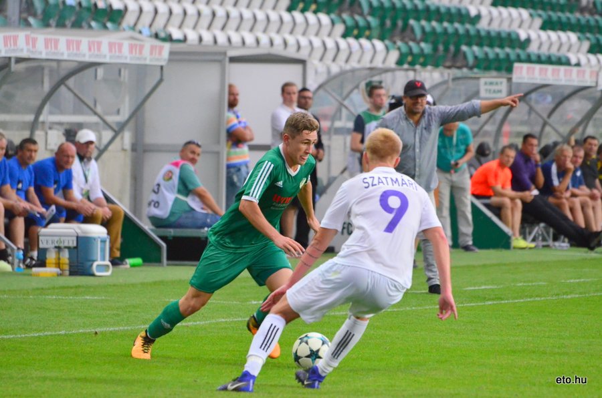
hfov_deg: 5.7
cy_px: 199
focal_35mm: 360
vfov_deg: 3.8
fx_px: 6007
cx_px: 301
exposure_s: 1/640
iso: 3200
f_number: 5.3
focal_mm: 240
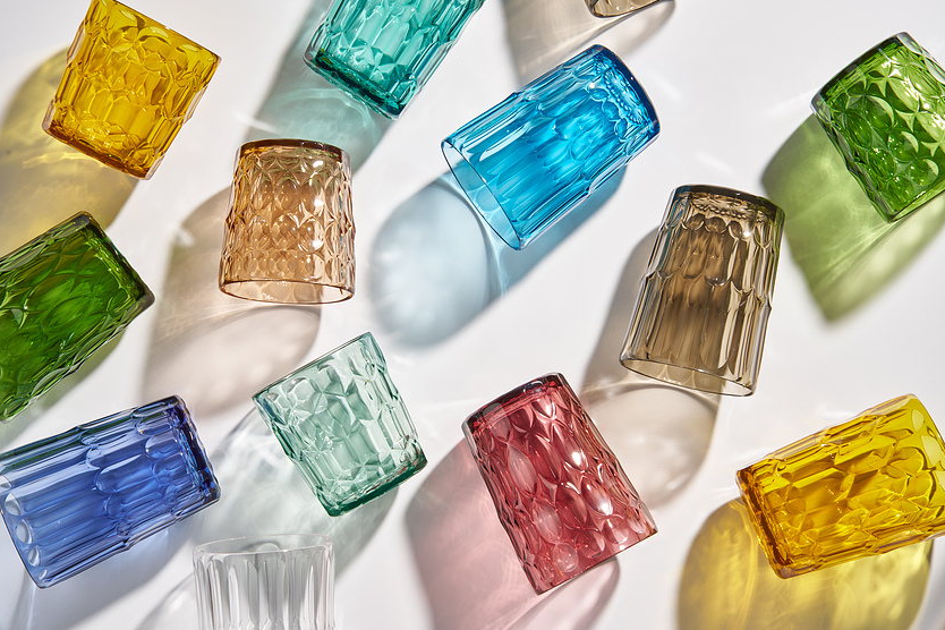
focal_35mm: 78
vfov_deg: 17.5
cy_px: 310
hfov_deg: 26.0
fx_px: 2047
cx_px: 466
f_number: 18
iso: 100
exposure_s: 1/1.67
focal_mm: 75
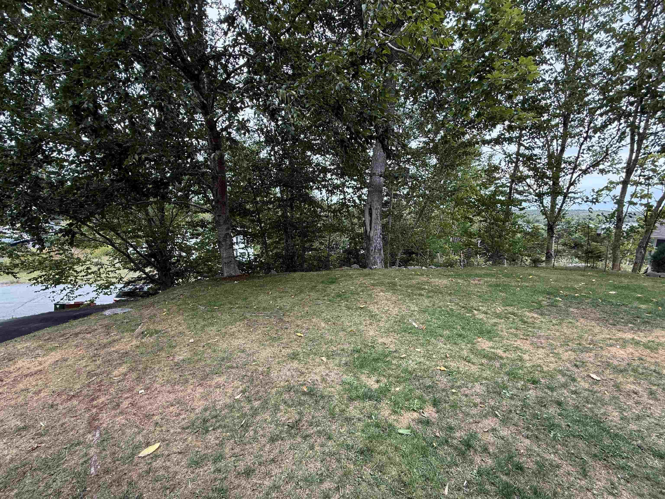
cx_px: 332
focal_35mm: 14
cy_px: 250
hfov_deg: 102.1
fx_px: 269
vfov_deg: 85.7
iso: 64
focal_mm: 2.22
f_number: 2.2
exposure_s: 1/208
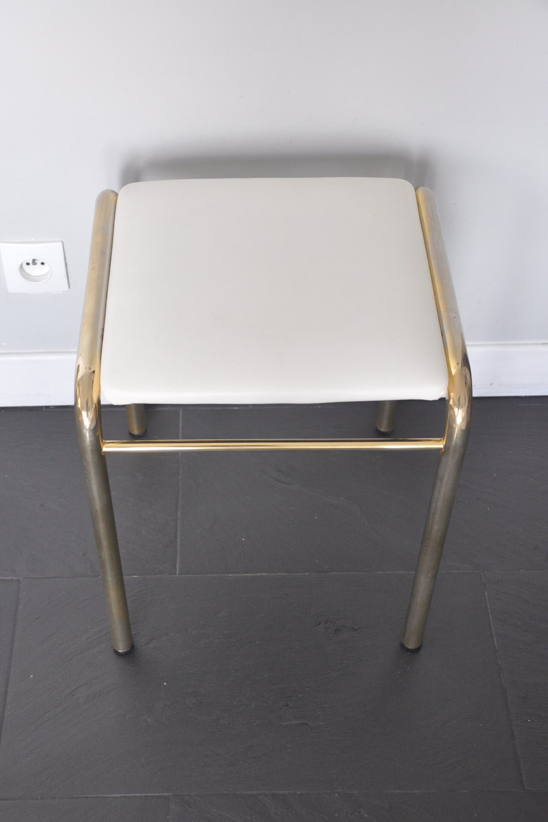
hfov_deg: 29.9
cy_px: 411
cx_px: 274
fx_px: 1027
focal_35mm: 45
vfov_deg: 43.6
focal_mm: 30
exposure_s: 1/60
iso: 720
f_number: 4.2
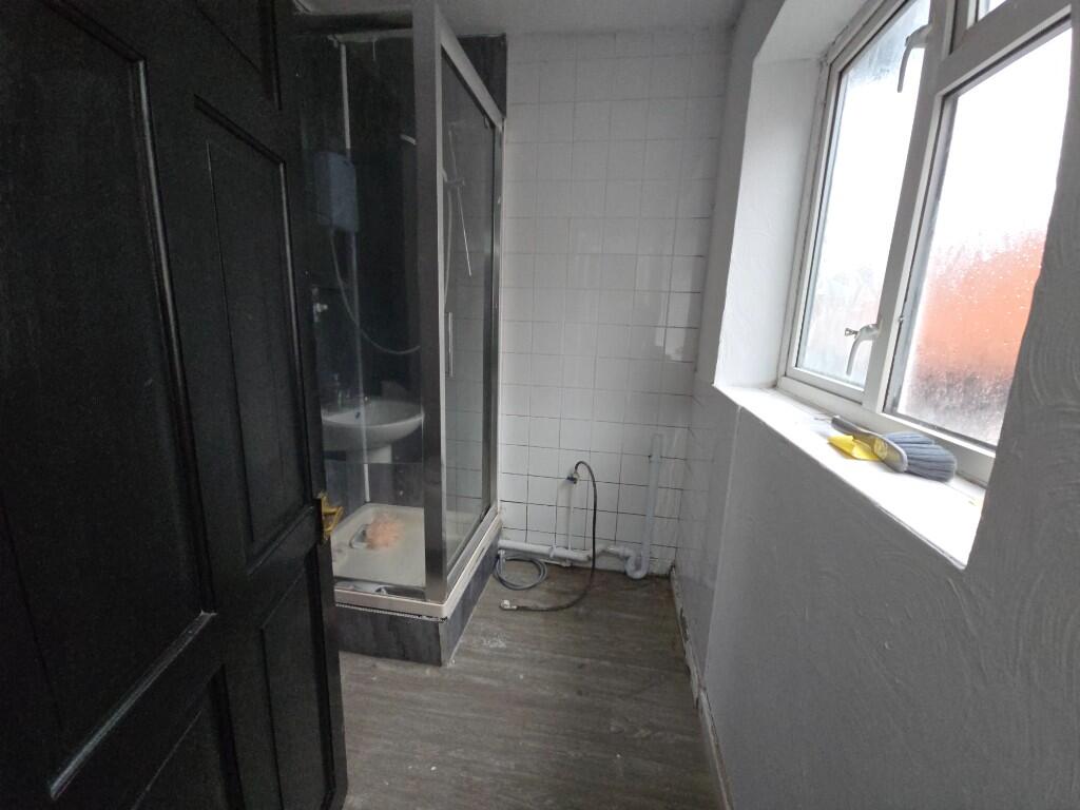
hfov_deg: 106.2
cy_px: 405
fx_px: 406
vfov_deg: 89.9
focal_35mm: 13
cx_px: 540
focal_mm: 2.2
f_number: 2.2
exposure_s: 1/50
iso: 320
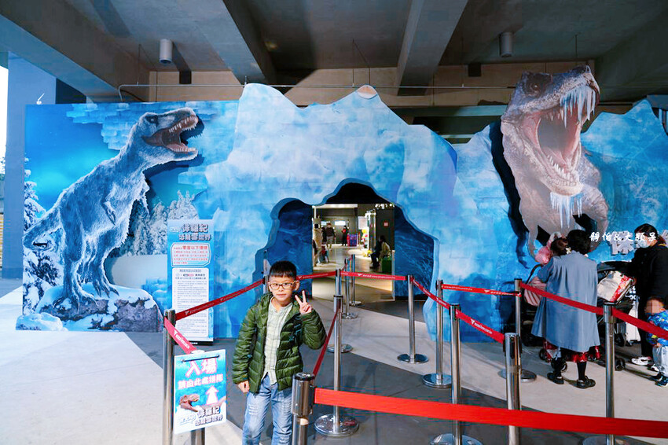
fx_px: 445
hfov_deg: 73.8
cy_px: 222
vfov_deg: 53.1
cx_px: 334
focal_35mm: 24
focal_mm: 24
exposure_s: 1/30
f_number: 4
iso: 400
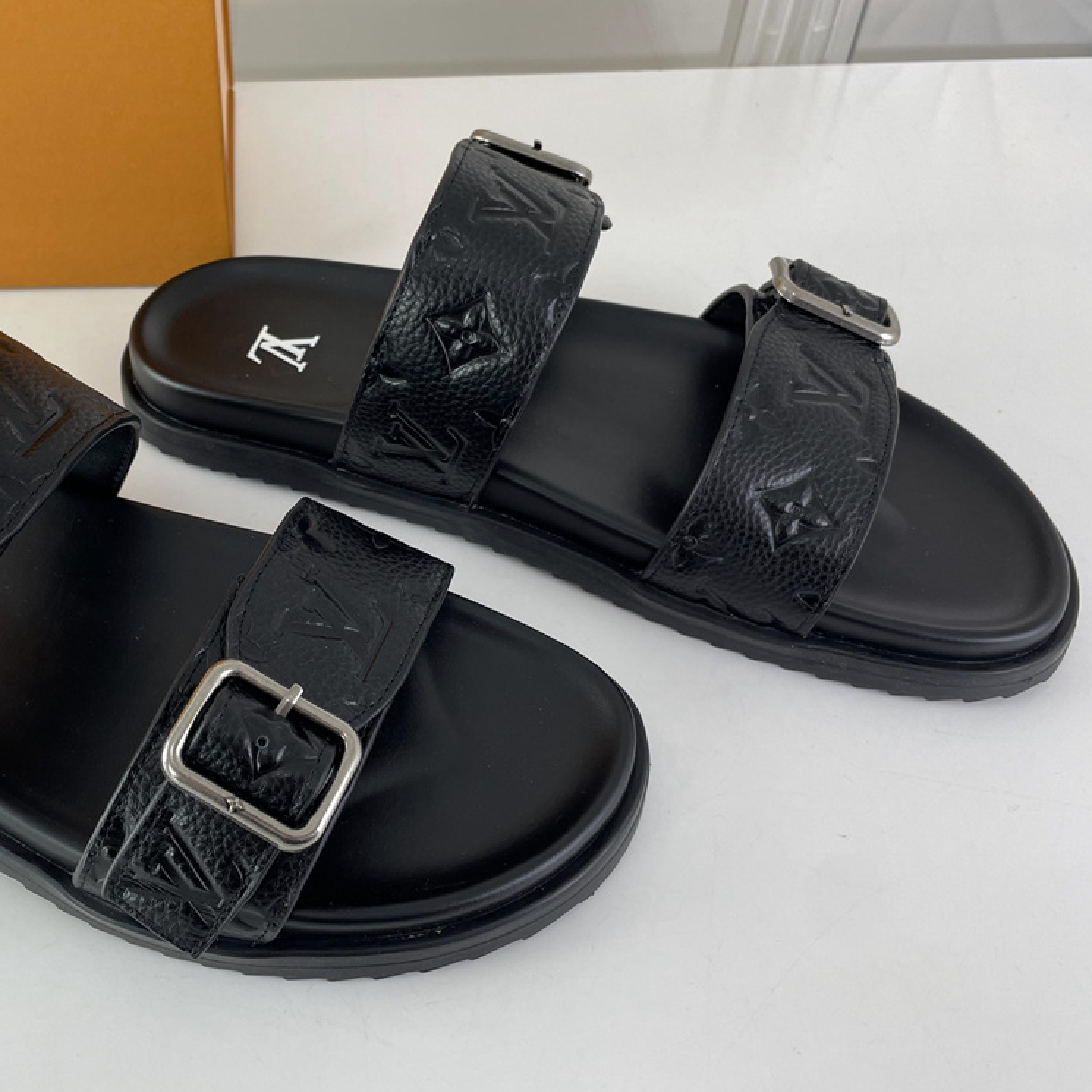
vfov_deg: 44.9
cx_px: 328
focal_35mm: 37
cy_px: 514
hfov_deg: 44.0
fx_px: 1321
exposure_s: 1/110
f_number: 1.6
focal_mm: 4.2
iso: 32
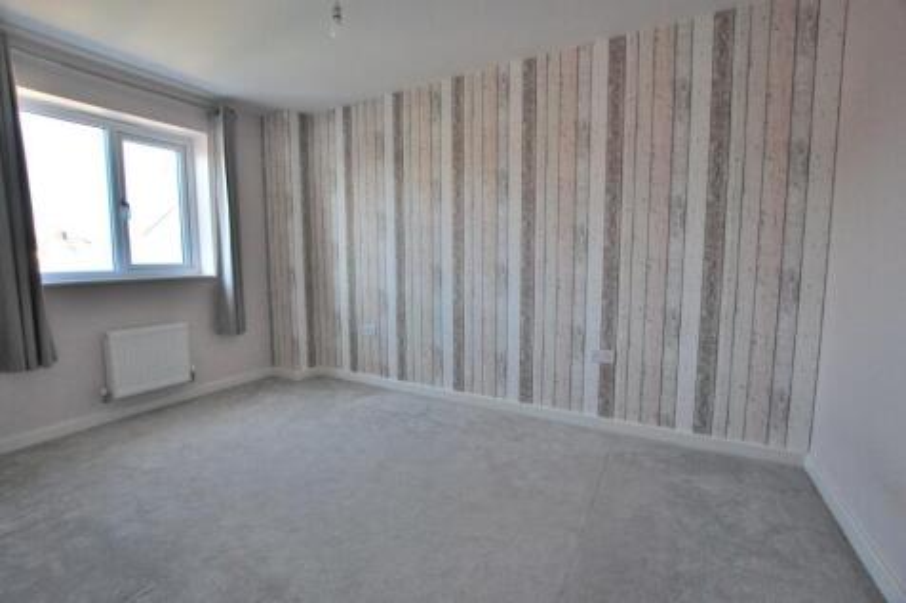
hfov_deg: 100.4
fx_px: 377
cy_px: 302
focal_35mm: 15
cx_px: 453
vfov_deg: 77.3
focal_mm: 10
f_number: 5.6
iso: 400
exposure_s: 1/160
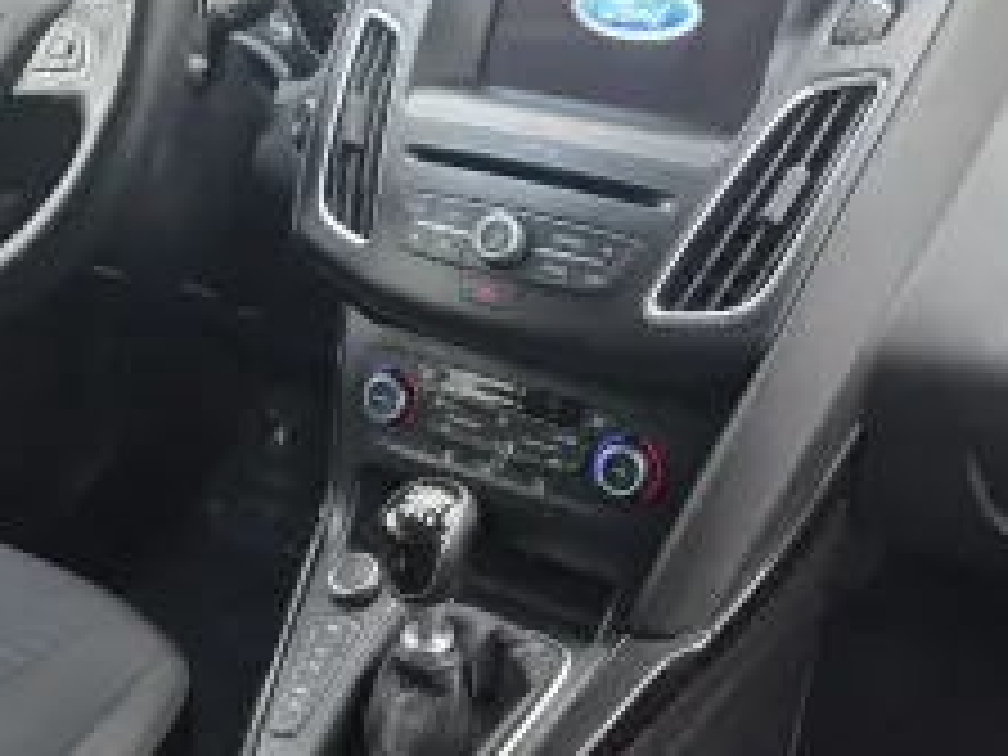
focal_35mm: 37
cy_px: 441
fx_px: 1077
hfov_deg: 50.1
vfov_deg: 38.6
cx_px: 508
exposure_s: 1/100
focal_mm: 6.3
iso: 320
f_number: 1.7
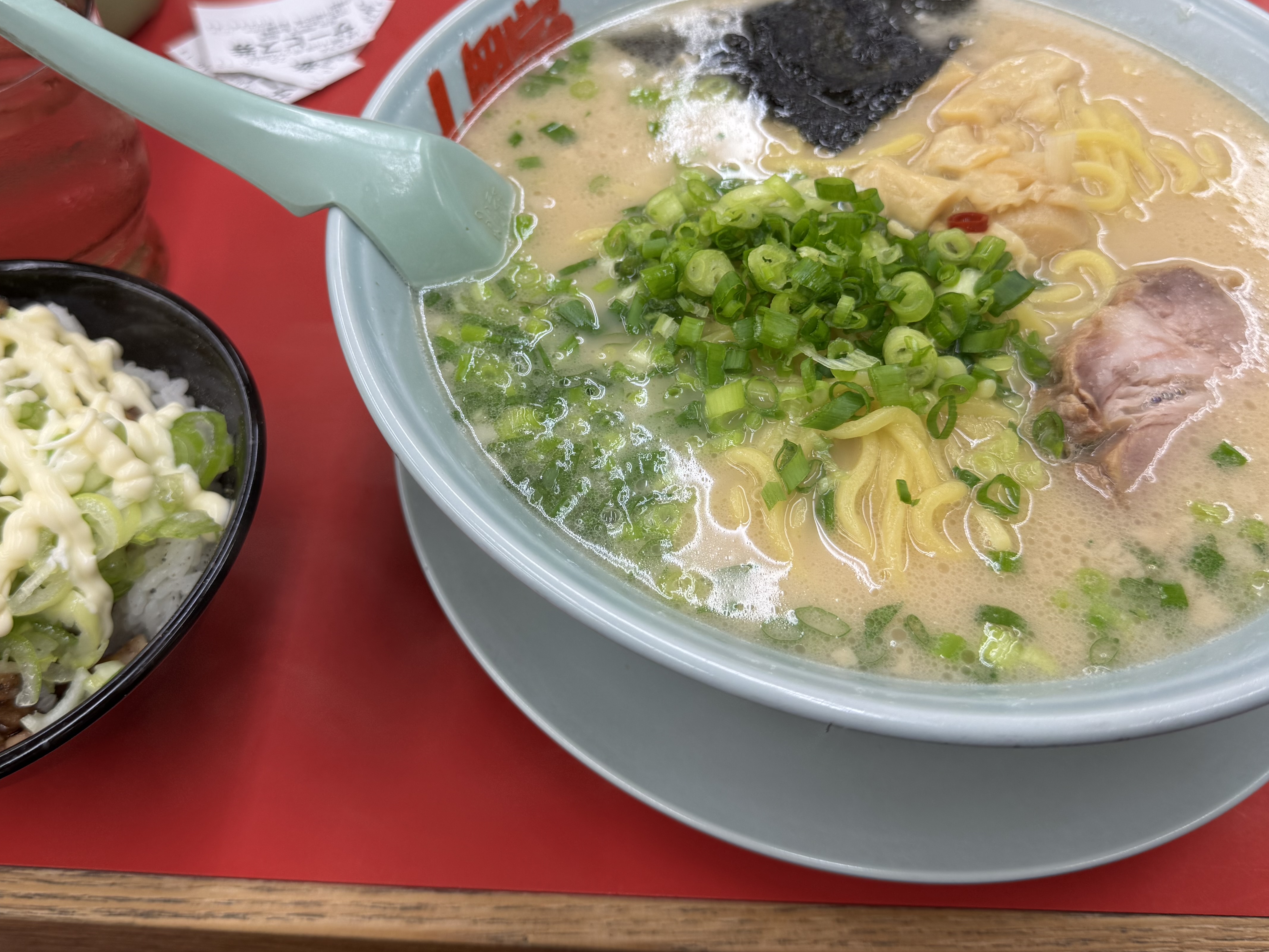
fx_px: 1173
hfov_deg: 56.7
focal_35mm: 32
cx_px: 581
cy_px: 366
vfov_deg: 43.9
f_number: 1.78
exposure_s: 1/157
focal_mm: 6.76
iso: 64
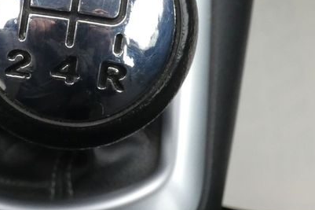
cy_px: 17
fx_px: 813
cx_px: 89
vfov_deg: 14.5
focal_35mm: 93
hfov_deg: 21.8
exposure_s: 1/80
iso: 320
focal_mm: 6.2
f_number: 5.6
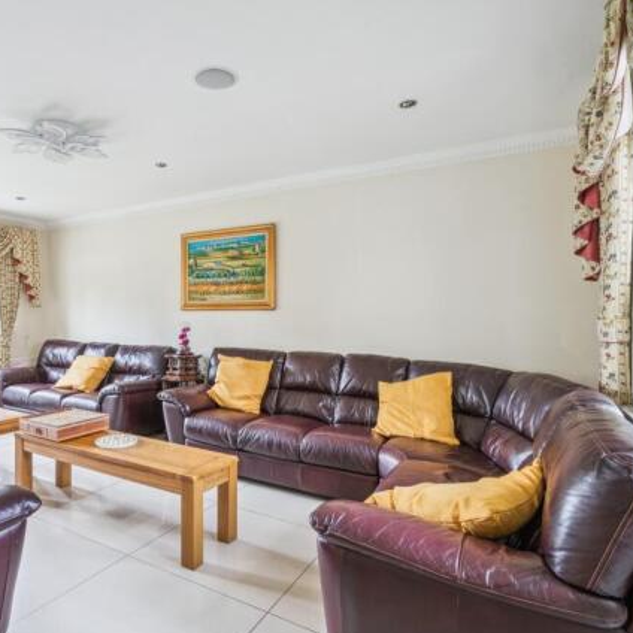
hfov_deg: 70.8
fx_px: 434
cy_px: 325
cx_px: 231
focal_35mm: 21
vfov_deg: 72.1
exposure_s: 1/2.5
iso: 640
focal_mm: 16
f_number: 10
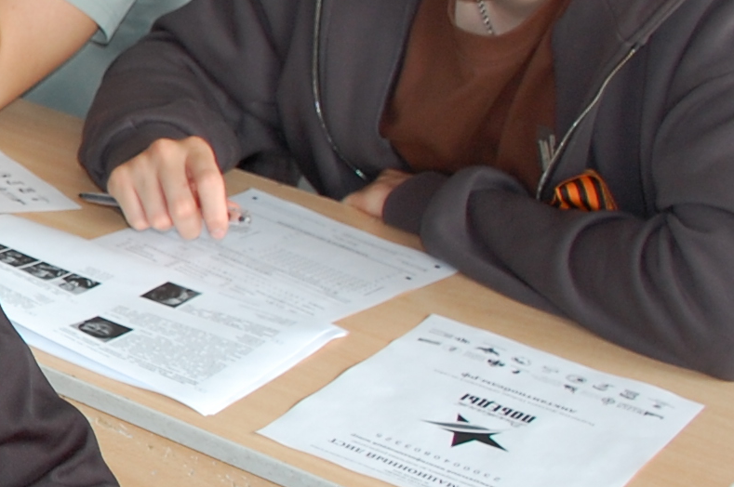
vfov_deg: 13.3
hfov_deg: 17.6
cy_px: 217
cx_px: -397
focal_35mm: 103
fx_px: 2097
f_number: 3.5
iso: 400
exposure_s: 1/60
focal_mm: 18
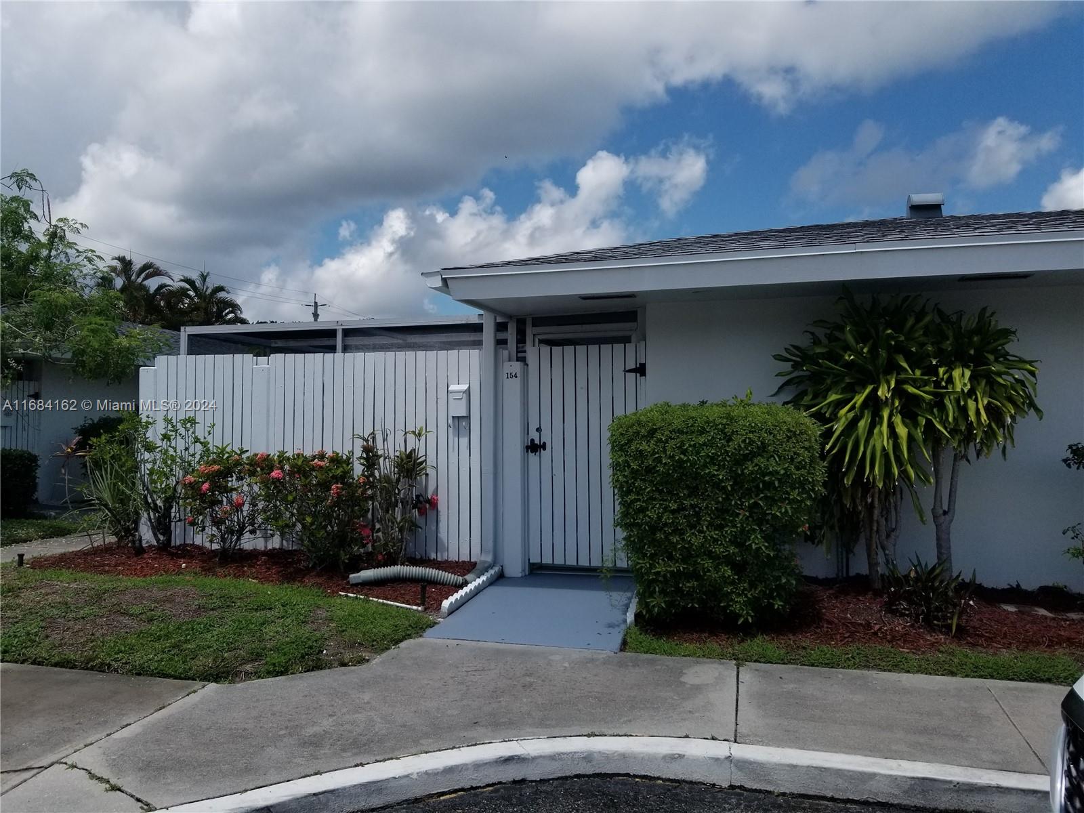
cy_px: 406
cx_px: 542
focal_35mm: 26
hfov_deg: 67.3
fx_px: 814
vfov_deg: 53.1
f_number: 1.7
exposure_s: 1/5168
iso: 50
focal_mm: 4.25
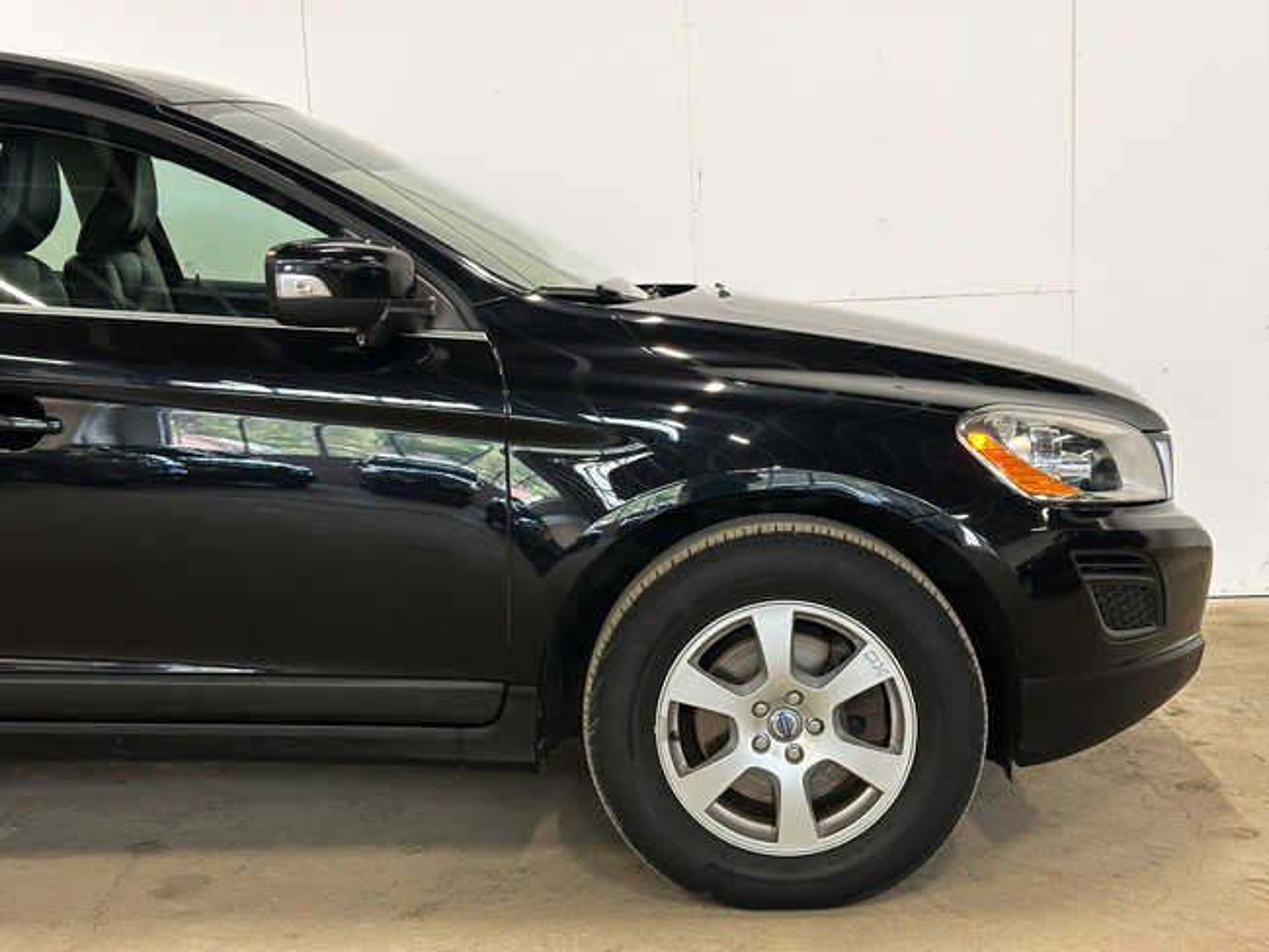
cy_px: 476
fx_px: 1760
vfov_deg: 30.3
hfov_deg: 39.6
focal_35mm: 48
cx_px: 634
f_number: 1.8
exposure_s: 1/50
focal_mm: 6.86
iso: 125
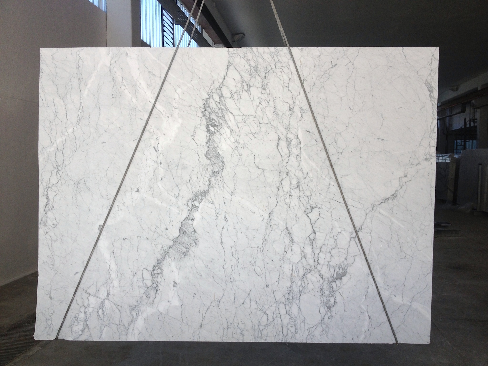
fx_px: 493
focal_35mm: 35
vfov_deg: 40.7
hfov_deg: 52.6
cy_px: 183
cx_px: 244
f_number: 2.4
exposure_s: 1/211
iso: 50
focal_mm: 4.28
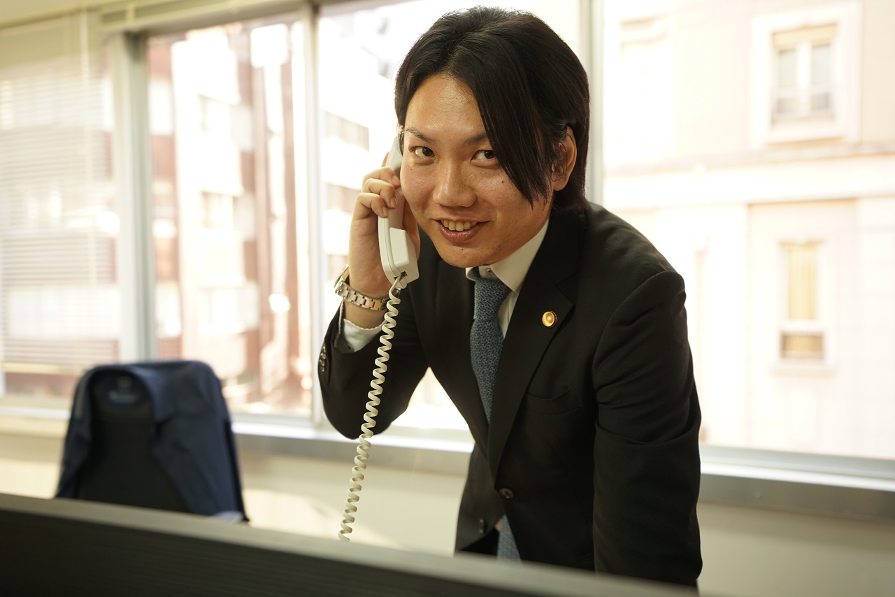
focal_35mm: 35
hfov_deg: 54.4
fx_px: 870
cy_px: 298
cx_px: 448
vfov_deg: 37.9
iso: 640
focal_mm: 35
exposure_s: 1/125
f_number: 2.8
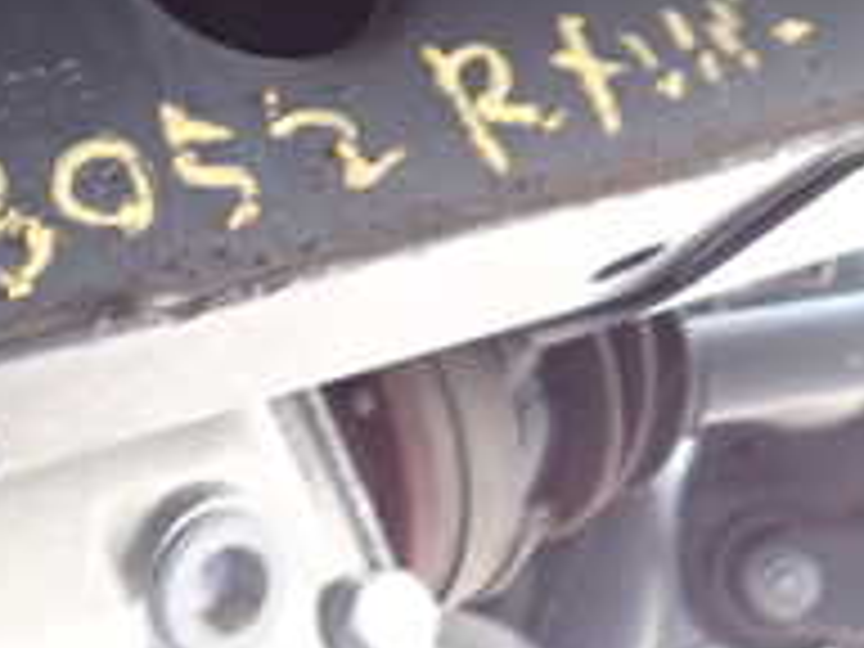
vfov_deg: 18.6
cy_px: 90
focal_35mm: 78
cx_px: 99
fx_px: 1947
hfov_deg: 24.4
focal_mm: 4.5
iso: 400
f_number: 2
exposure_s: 1/30
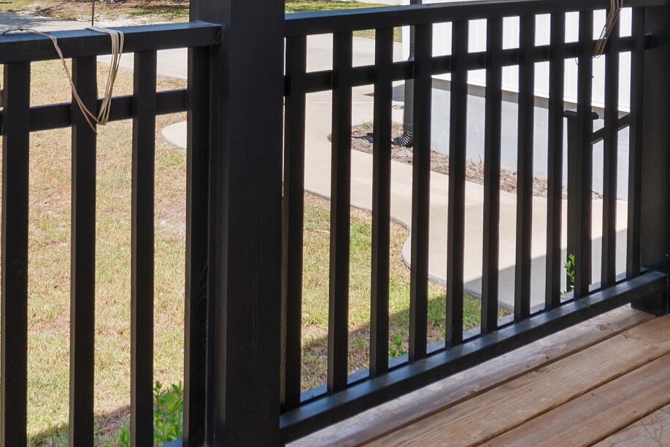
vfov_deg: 25.0
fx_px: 912
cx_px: 173
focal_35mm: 49
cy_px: -82
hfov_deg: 39.3
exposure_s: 1/125
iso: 100
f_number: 5.6
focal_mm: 10
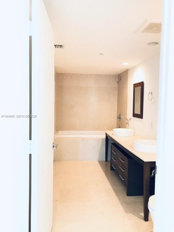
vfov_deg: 63.4
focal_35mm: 28
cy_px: 116
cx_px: 87
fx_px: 188
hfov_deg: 49.7
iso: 50
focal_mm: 3.99
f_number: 1.8
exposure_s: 1/15
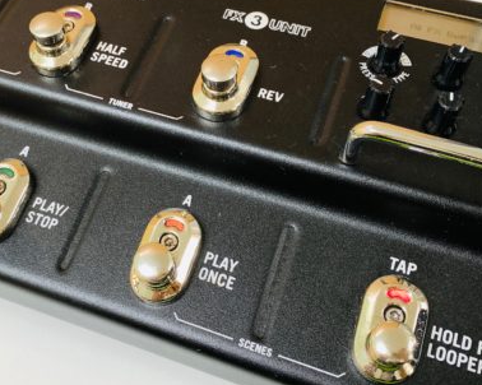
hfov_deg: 42.6
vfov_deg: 34.8
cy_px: 164
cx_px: 182
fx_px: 613
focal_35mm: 43
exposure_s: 1/60
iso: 100
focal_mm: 4.25
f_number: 1.8
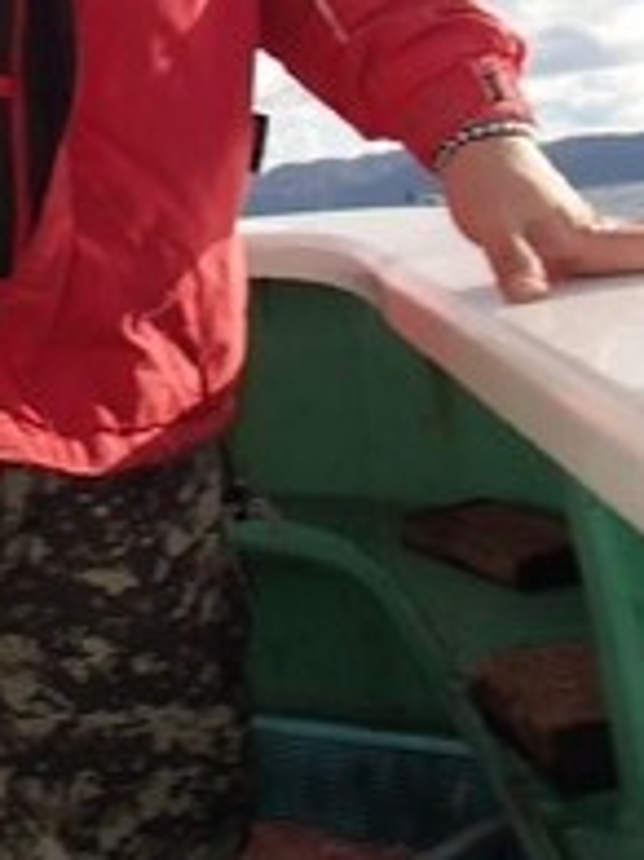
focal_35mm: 69
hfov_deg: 20.3
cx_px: -71
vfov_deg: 25.8
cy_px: -115
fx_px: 1713
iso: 100
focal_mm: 5
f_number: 11
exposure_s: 1/100
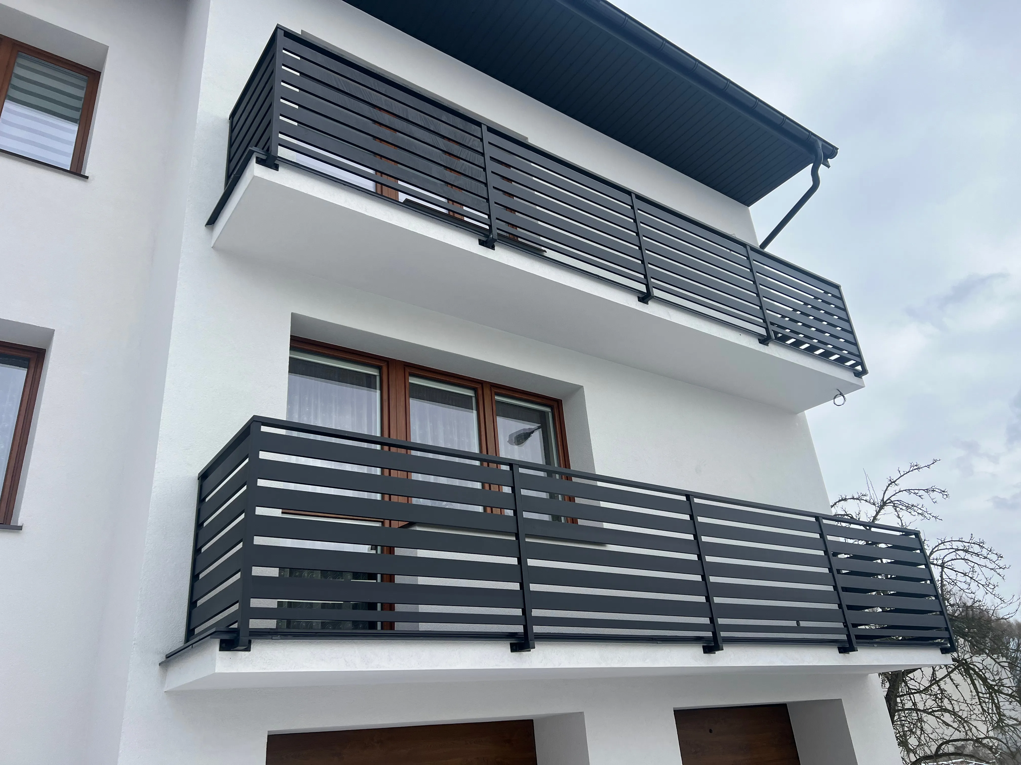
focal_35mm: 26
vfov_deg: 53.1
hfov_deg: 67.3
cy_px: 382
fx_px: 767
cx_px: 510
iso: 50
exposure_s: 1/2045
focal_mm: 5.7
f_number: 1.5
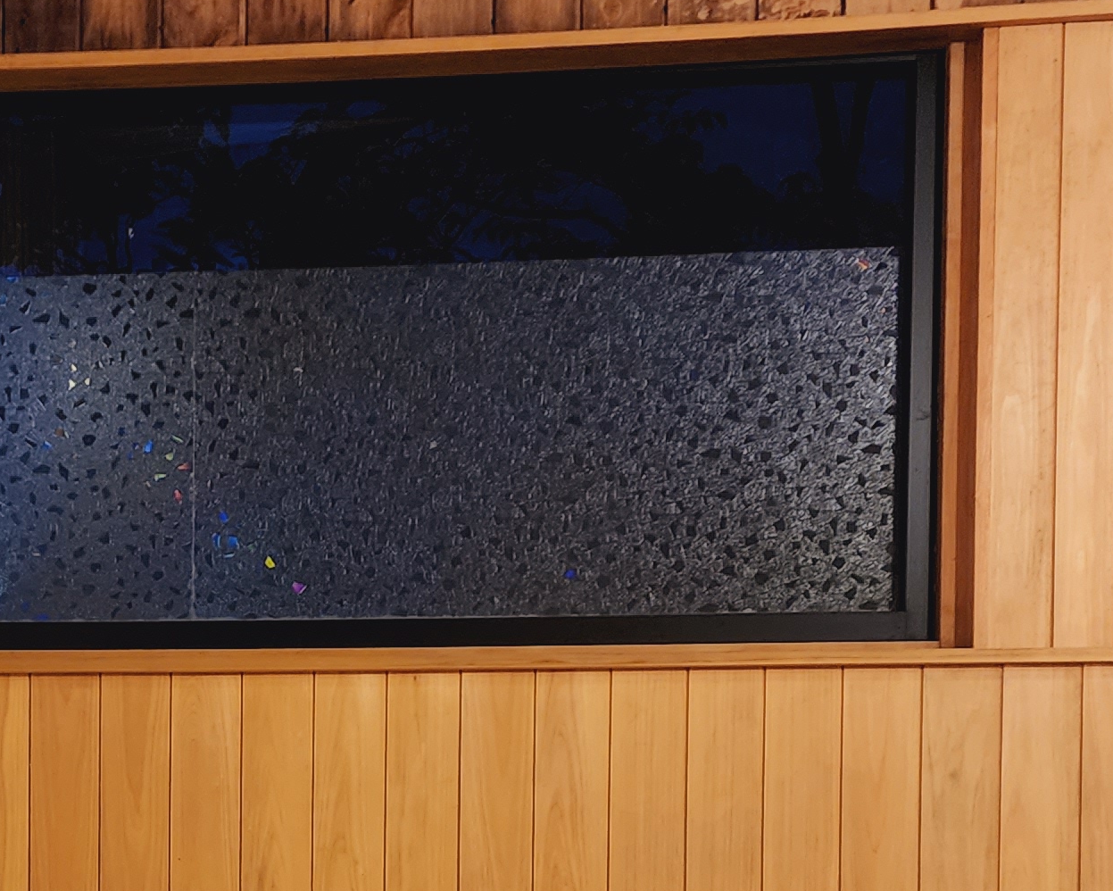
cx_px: 166
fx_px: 2372
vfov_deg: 20.5
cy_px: 913
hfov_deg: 25.8
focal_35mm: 72
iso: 640
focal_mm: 6.4
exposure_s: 1/40
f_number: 1.8
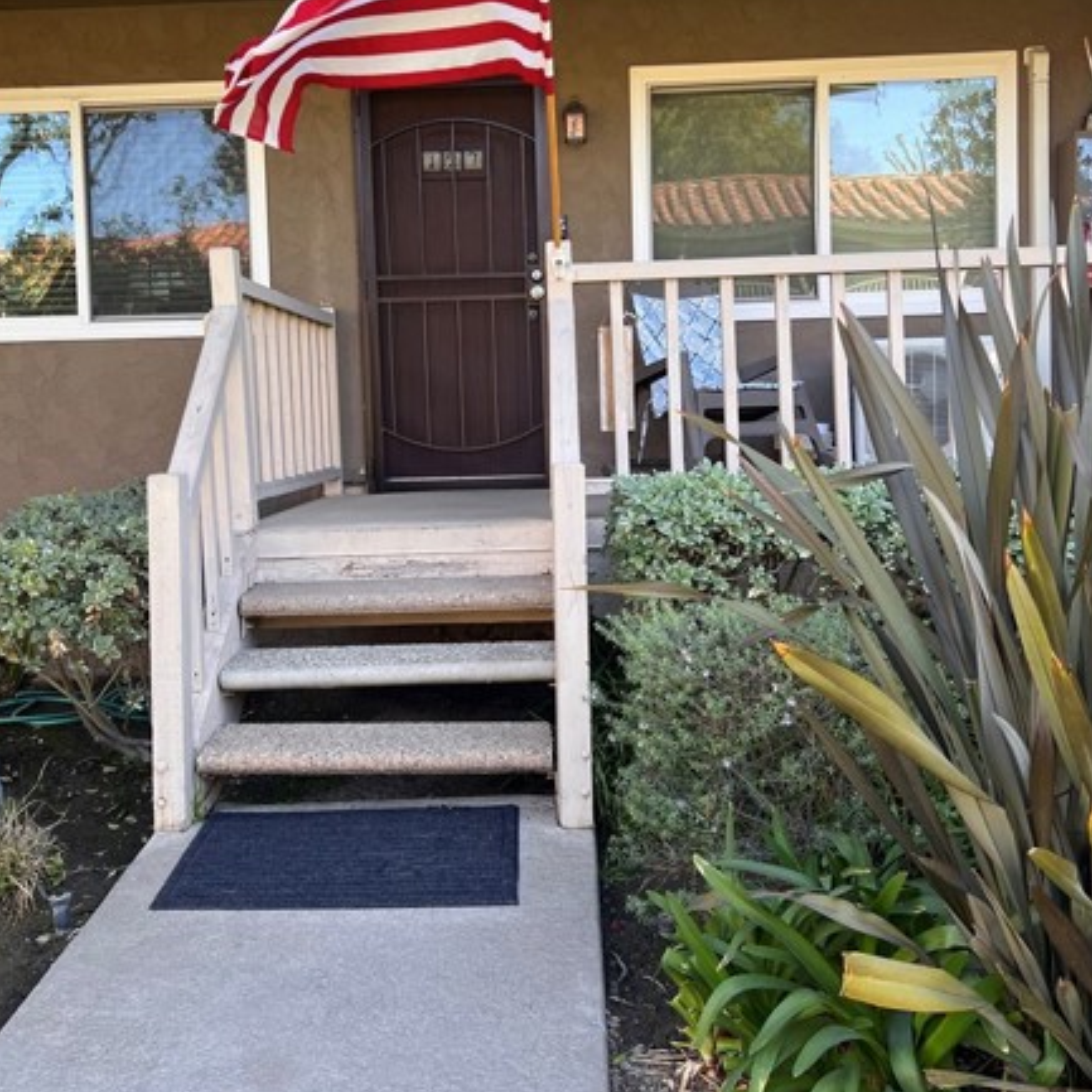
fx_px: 1213
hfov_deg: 48.4
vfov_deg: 48.3
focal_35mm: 34
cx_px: 502
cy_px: 456
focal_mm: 5.7
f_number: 1.5
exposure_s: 1/184
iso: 40
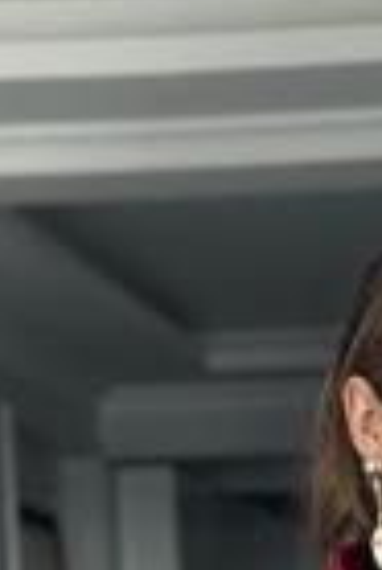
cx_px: 444
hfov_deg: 7.5
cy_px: 988
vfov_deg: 10.7
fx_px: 2889
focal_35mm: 182
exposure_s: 1/121
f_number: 1.78
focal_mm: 6.86
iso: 100
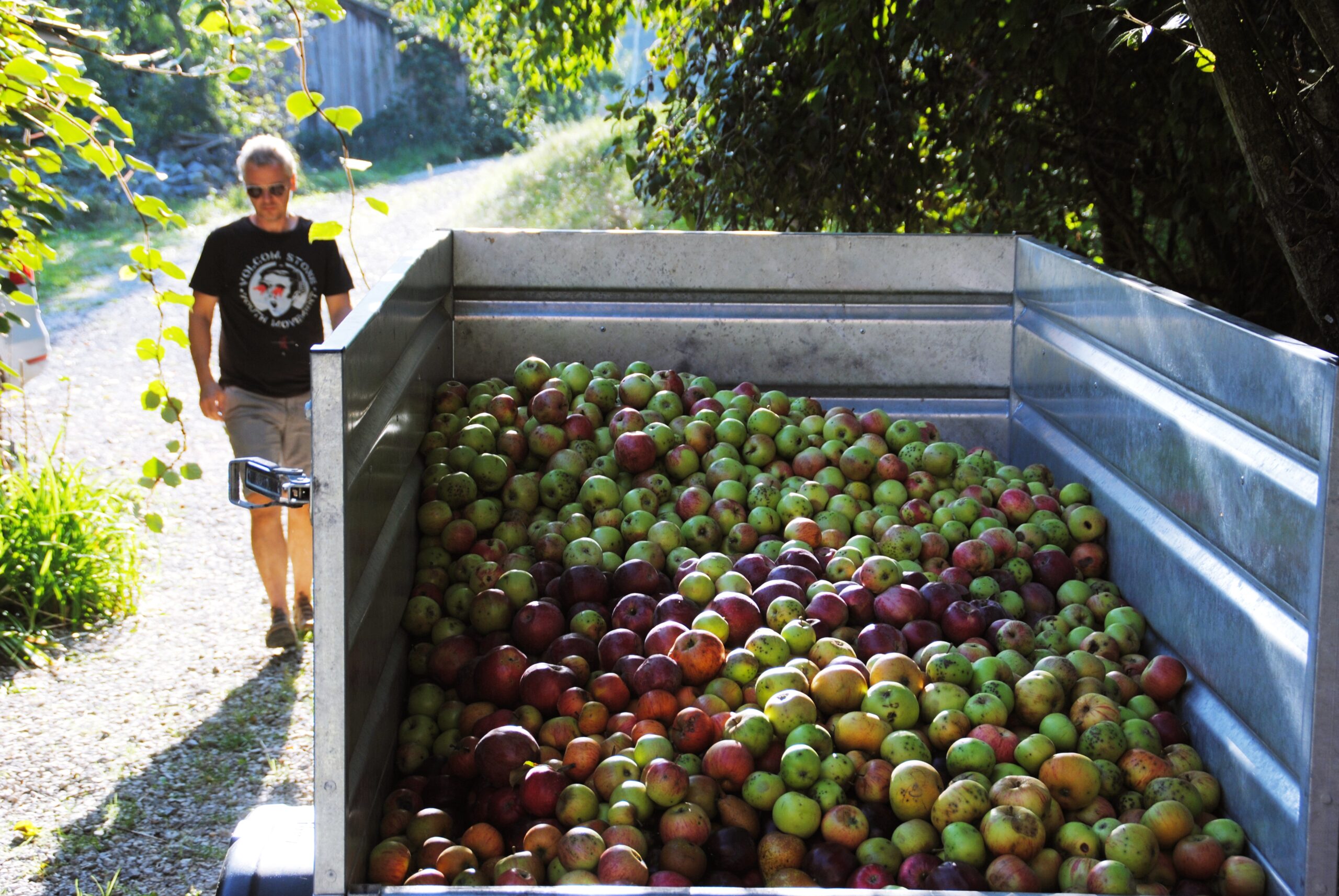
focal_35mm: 72
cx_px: 670
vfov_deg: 19.0
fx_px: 2681
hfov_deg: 28.0
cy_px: 448
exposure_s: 1/160
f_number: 6.3
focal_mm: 48
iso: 100
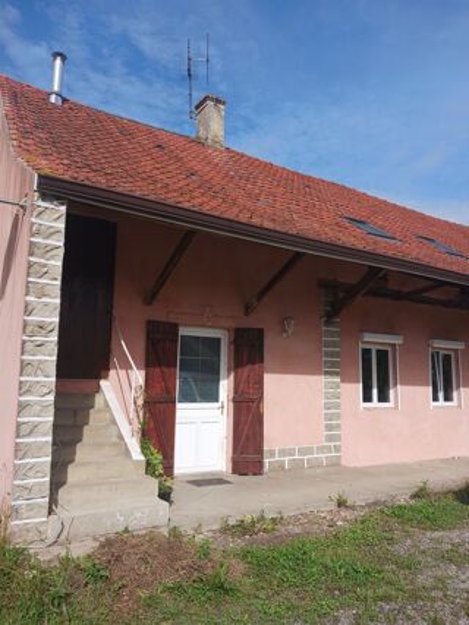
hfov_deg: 51.3
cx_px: 234
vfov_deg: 65.3
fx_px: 488
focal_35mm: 27
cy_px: 312
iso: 20
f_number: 1.8
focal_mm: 4
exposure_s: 1/431
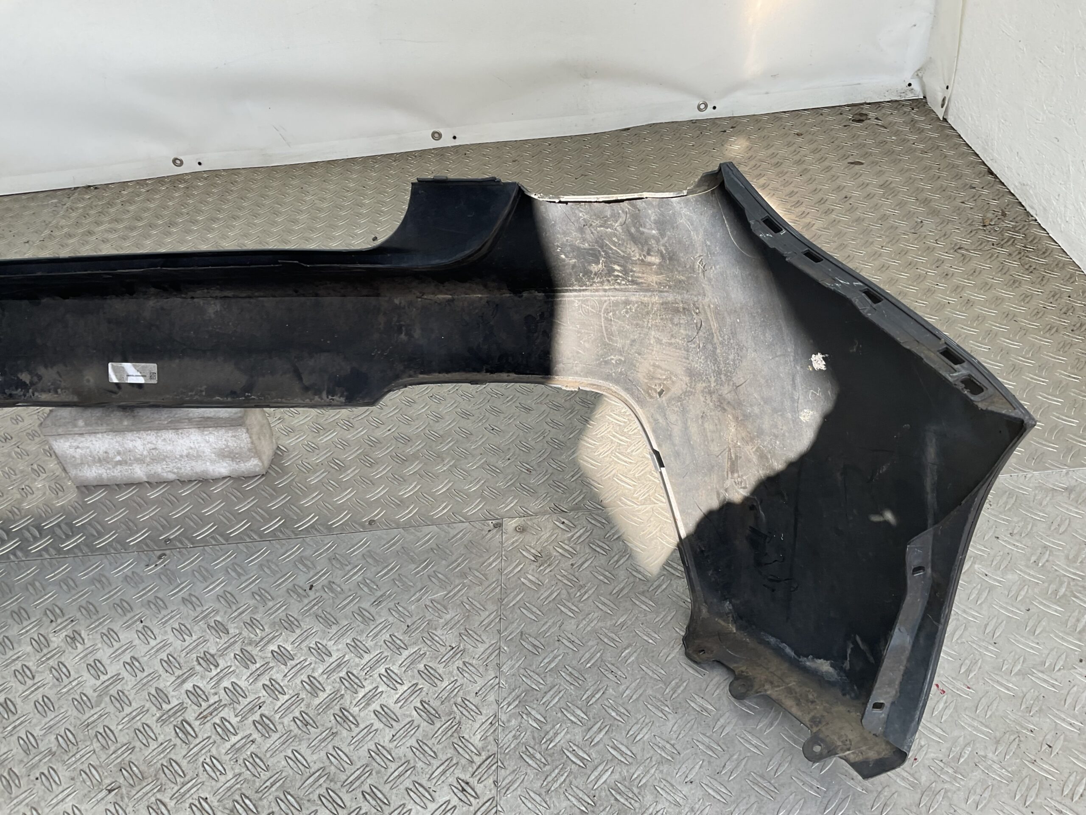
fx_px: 910
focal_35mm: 29
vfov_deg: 48.2
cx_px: 543
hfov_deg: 61.7
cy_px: 408
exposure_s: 1/128
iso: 16
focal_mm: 3
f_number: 1.8
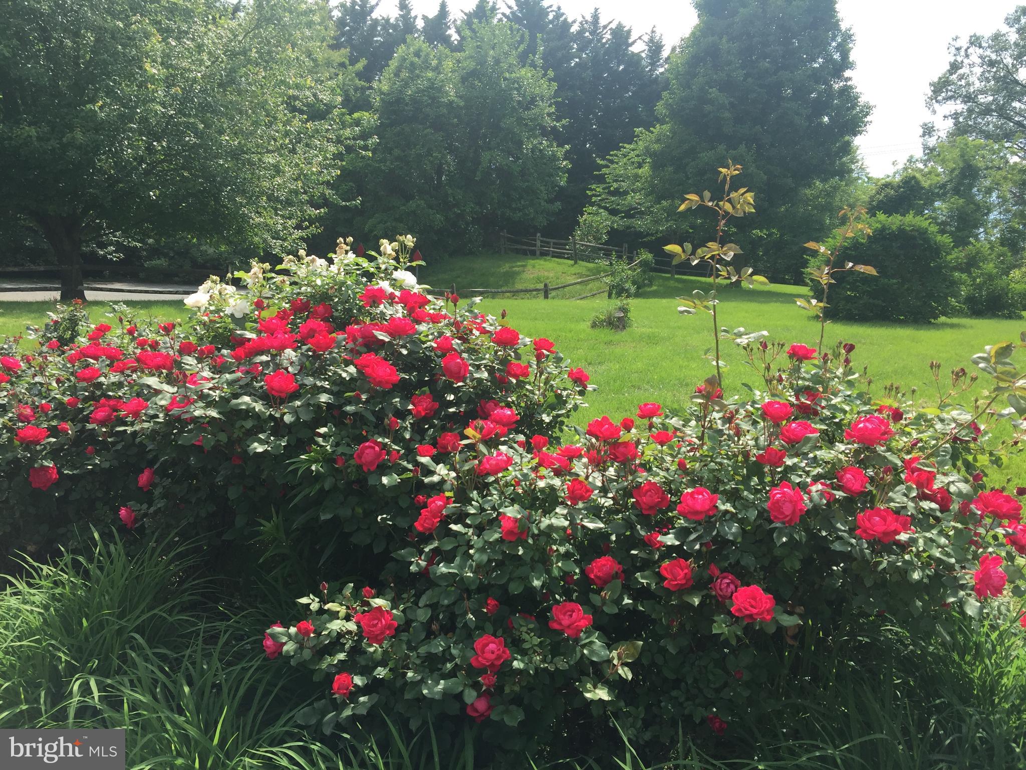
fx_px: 860
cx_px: 513
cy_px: 385
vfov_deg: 48.2
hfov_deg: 61.7
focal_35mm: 29
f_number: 2.2
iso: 32
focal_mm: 4.15
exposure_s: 1/1041
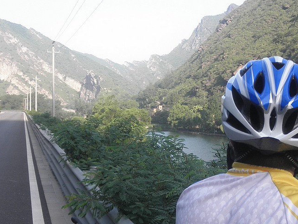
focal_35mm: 52
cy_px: 129
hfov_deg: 36.4
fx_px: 448
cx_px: 200
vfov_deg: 28.0
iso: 64
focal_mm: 5
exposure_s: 1/250
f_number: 3
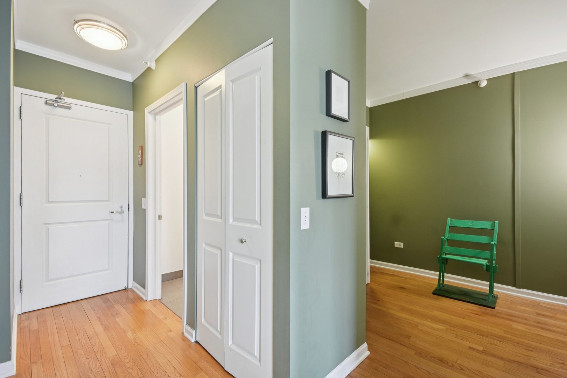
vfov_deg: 72.1
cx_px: 284
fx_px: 260
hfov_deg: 95.0
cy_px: 189
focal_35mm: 16
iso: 400
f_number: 8
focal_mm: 11
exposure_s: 1/2
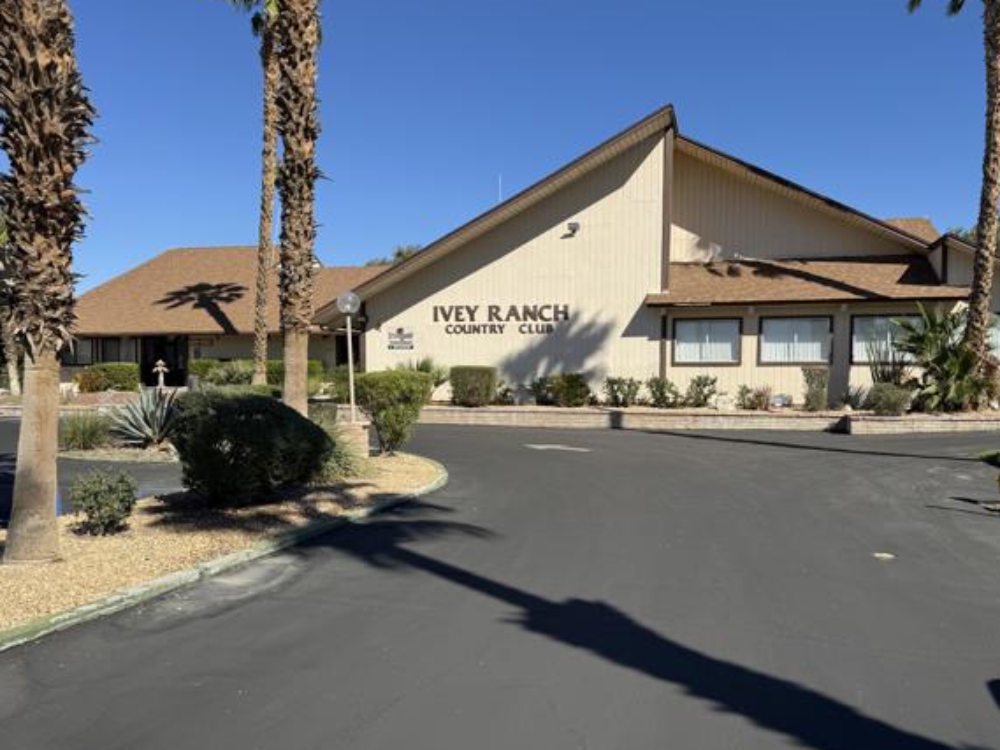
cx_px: 533
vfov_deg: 51.3
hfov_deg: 65.2
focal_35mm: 27
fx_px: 780
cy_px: 409
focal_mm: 6.76
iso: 80
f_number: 1.78
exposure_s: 1/5348
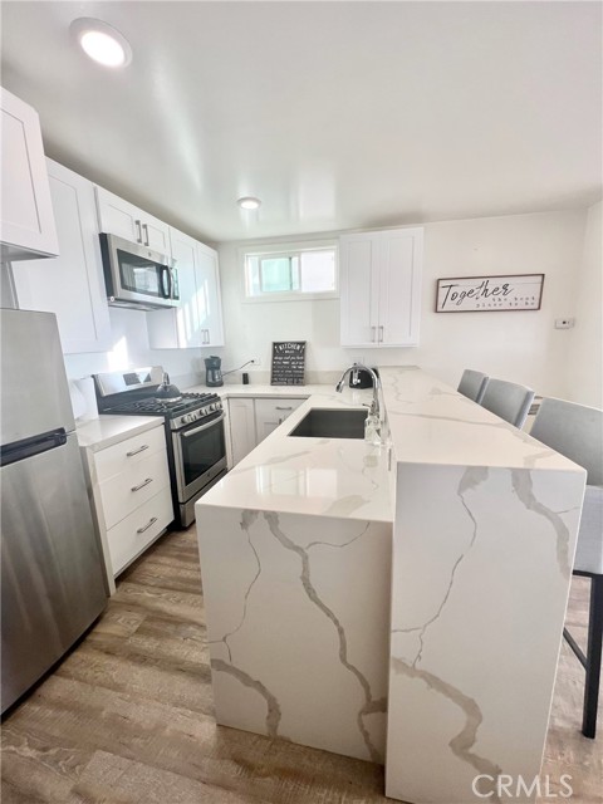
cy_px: 402
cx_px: 302
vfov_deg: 106.2
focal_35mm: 13
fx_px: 302
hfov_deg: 89.9
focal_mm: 1.57
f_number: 1.8
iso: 40
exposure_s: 1/120
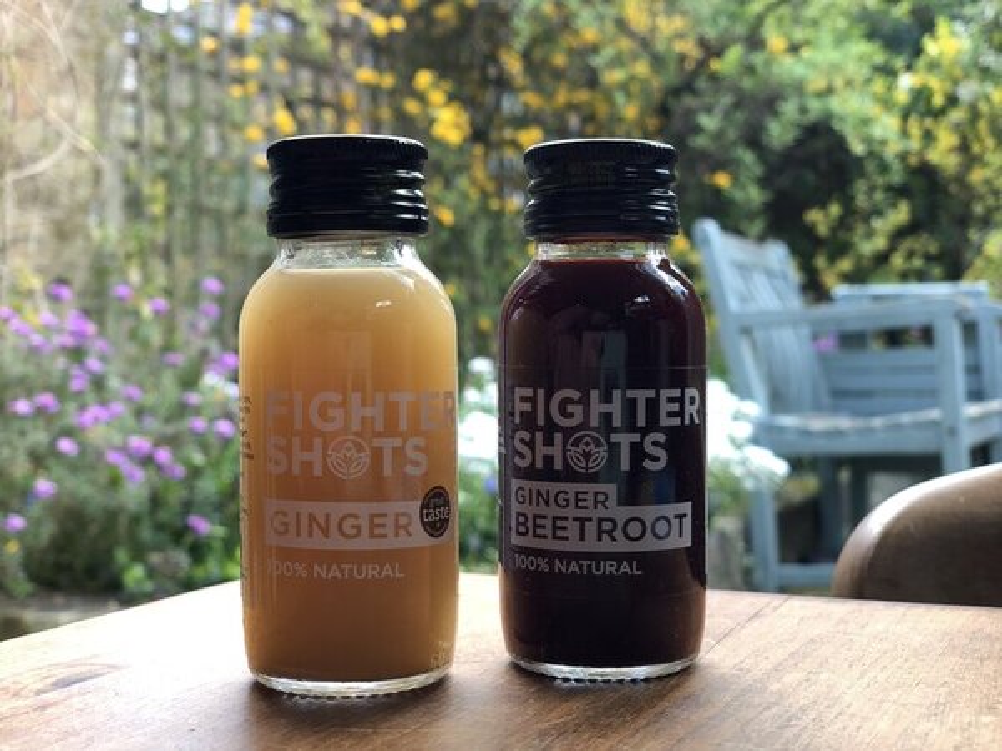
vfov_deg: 28.0
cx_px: 501
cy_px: 376
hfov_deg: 36.8
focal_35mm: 52
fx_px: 1505
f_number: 2.4
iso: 32
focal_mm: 6
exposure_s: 1/50
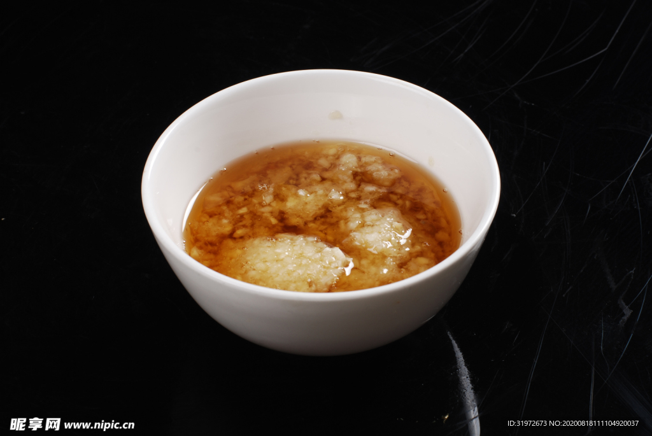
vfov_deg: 18.2
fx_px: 1360
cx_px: 326
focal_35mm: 75
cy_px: 218
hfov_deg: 27.0
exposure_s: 1/125
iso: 100
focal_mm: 50
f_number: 13
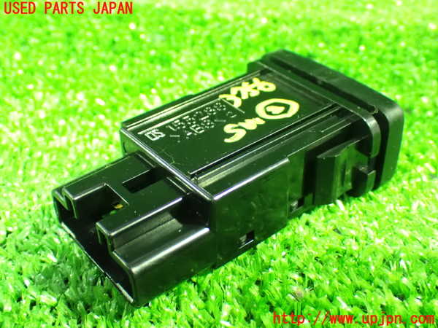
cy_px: 164
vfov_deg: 30.9
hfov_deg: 40.4
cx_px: 219
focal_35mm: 47
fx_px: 595
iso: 1600
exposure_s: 1/10
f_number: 3.1
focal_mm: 8.4
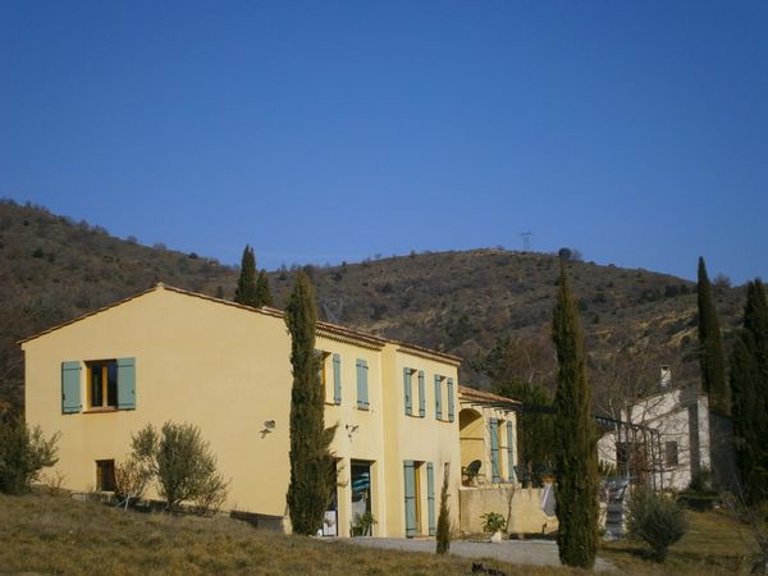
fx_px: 1930
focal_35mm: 87
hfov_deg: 22.5
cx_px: 384
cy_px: 288
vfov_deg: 17.0
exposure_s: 1/1250
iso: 80
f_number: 4.9
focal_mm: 15.4
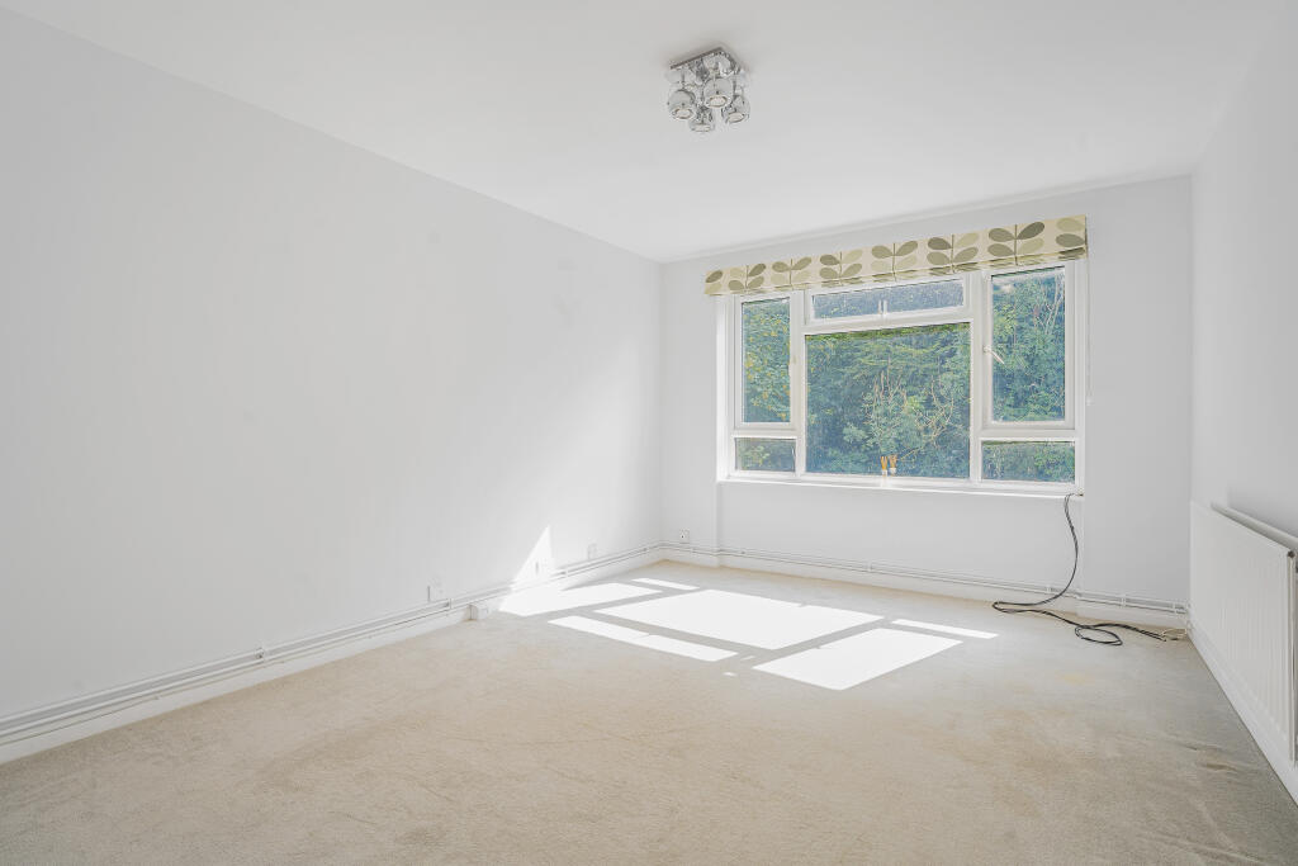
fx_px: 613
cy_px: 433
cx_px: 649
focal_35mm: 17
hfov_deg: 93.3
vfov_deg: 70.5
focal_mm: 17
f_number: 9
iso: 250
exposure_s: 1/25
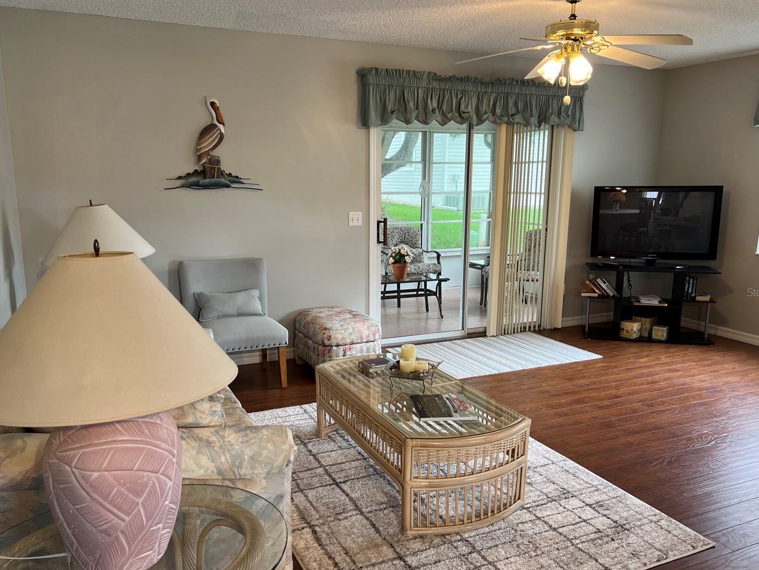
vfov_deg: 48.2
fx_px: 636
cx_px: 374
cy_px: 292
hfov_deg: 61.6
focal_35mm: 29
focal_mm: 5.7
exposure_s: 1/60
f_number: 1.5
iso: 125
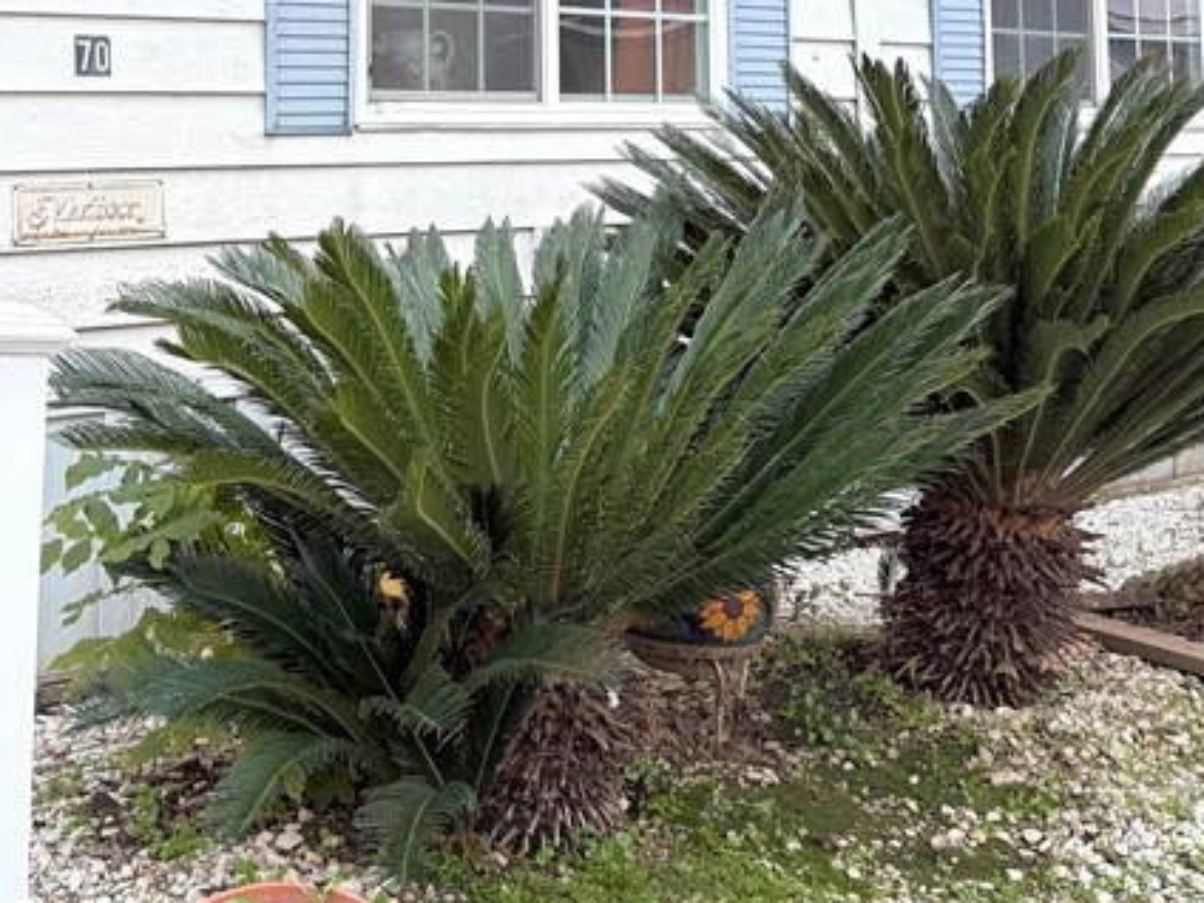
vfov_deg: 23.6
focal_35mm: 58
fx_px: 2017
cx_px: 310
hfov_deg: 32.6
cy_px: -102
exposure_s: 1/333
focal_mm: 6.76
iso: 100
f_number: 1.78
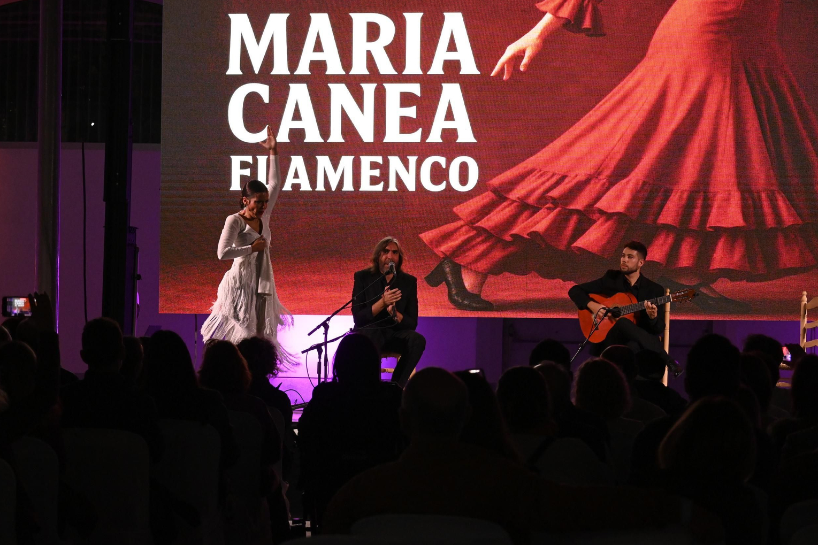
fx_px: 2567
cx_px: 398
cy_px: 265
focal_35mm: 113
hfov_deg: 18.1
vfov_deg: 12.1
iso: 3200
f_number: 6.3
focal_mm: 72
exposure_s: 1/100
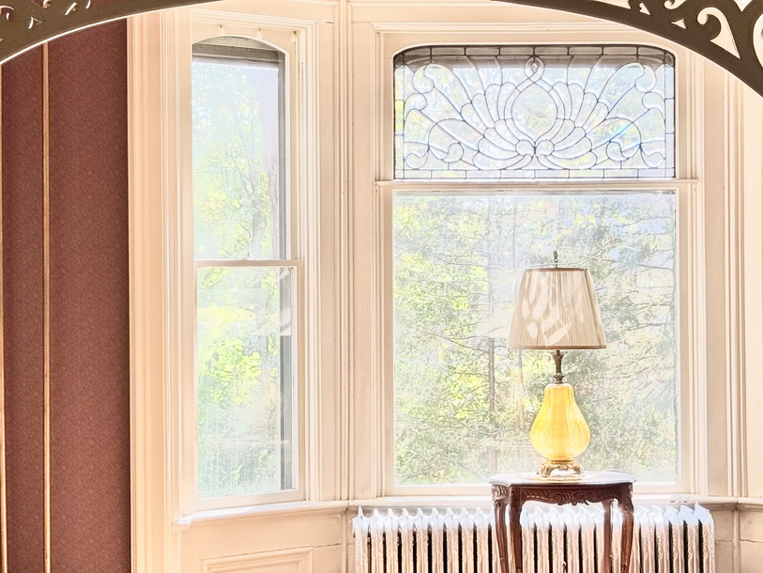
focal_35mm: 85
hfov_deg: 23.0
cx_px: 381
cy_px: 269
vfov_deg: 17.4
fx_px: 1874
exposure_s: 1/127
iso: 50
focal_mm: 6.76
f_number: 1.78
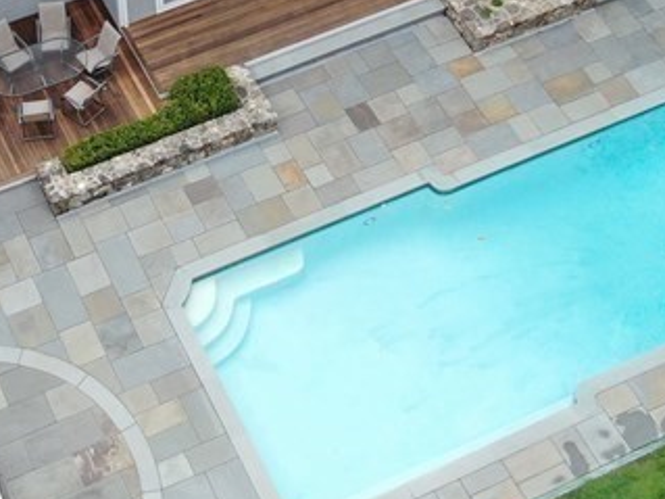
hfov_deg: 25.1
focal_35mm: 77
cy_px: 25
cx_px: 177
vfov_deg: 18.7
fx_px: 1479
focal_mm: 4.39
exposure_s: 1/200
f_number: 2.8
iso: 100
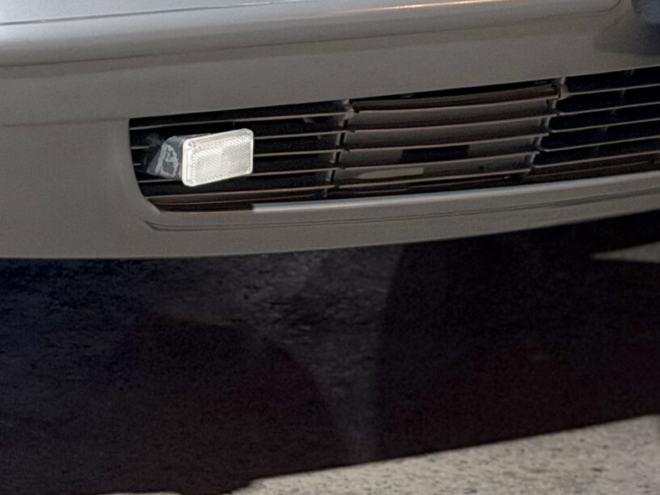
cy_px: -220
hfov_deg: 12.9
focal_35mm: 150
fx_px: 2860
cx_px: -122
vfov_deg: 9.6
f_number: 1.78
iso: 200
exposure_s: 1/50
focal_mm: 6.76
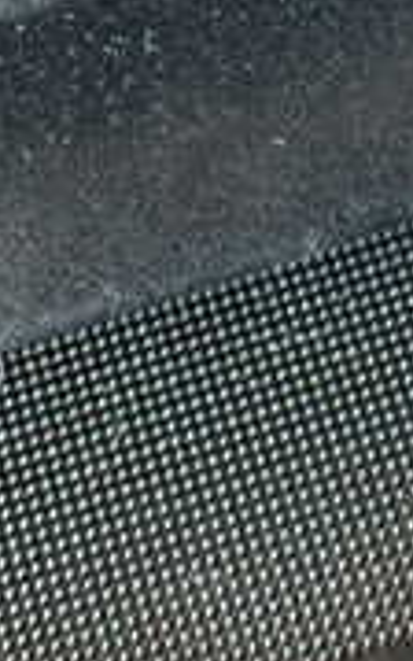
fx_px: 2051
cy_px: -118
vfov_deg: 17.5
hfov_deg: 11.5
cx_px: 266
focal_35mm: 114
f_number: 2.4
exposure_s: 1/30
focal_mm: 5.79
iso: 800
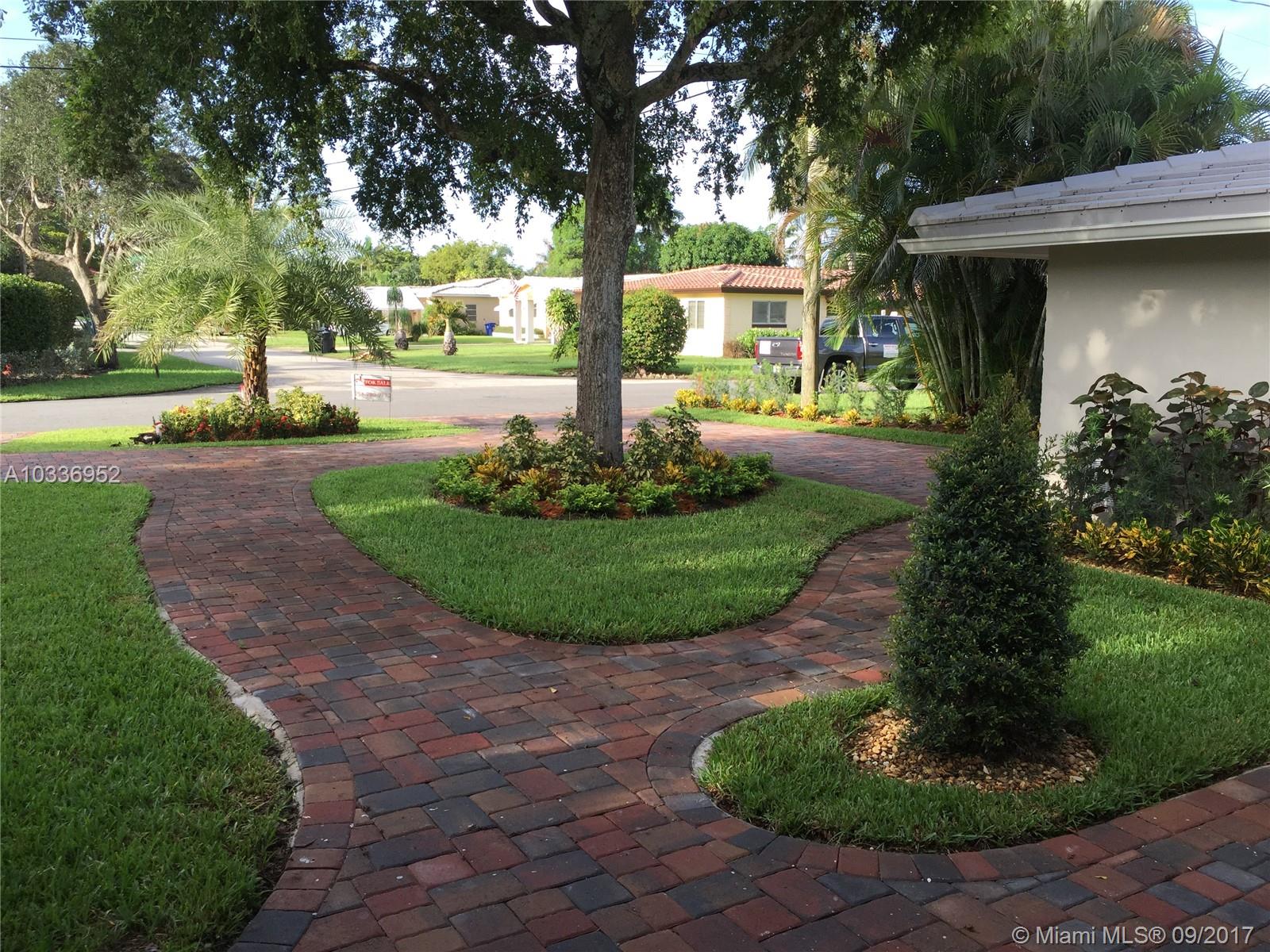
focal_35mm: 29
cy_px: 476
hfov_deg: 61.7
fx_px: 1064
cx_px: 635
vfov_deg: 48.2
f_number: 2.2
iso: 32
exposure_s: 1/412
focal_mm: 4.15
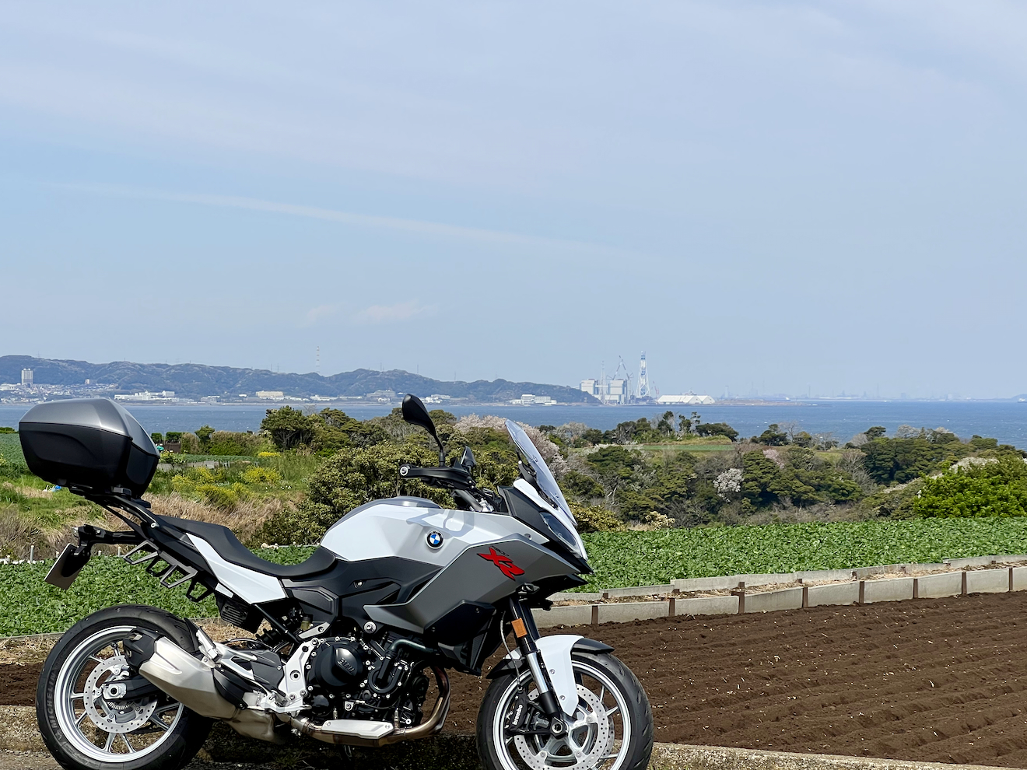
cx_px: 482
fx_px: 2492
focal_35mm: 84
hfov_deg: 23.3
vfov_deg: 17.6
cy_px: 415
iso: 32
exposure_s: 1/1233
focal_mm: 9
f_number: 2.8
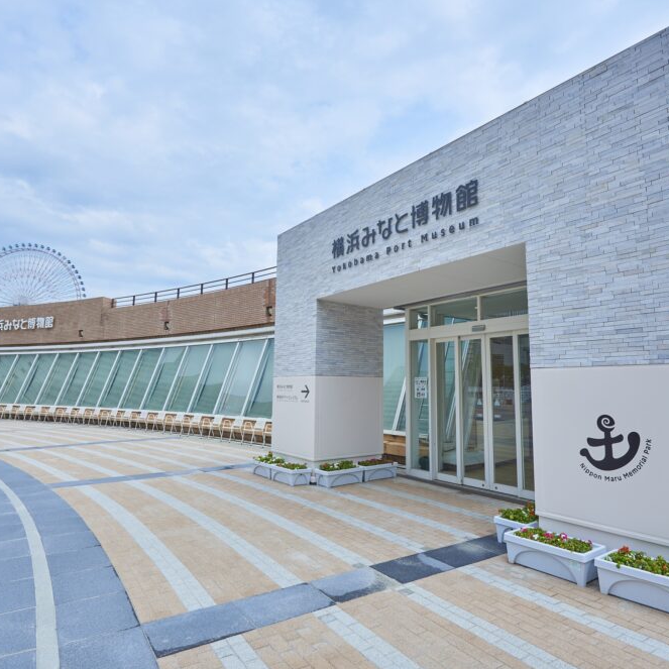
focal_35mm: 21
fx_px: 459
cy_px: 328
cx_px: 359
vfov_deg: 72.1
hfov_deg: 72.0
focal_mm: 16
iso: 100
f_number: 11
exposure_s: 1/160
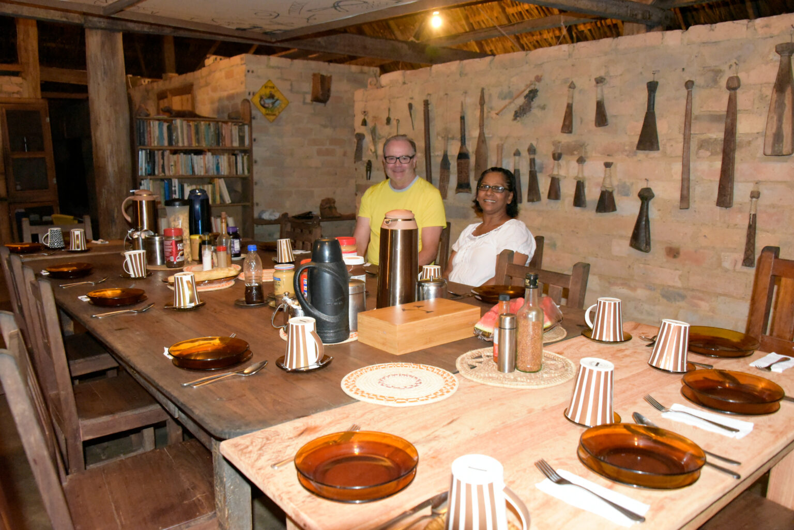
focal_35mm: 28
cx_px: 397
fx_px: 618
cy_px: 265
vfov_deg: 46.4
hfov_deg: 65.5
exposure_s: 1/60
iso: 12800
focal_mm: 28
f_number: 5.6
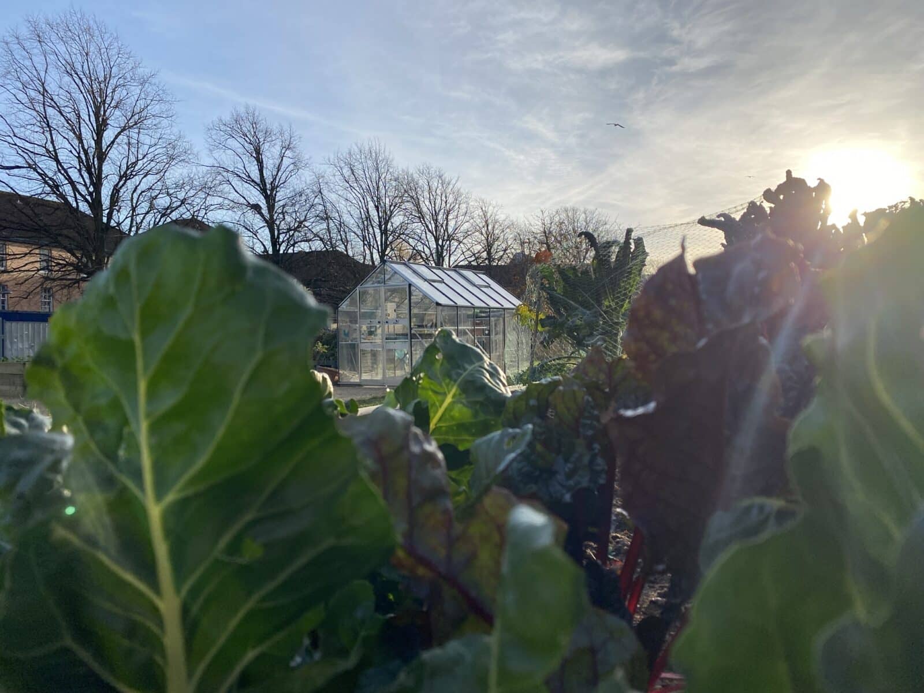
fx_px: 694
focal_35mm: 26
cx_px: 462
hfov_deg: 67.3
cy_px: 346
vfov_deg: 53.1
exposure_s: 1/2358
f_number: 1.8
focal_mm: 4.25
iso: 32
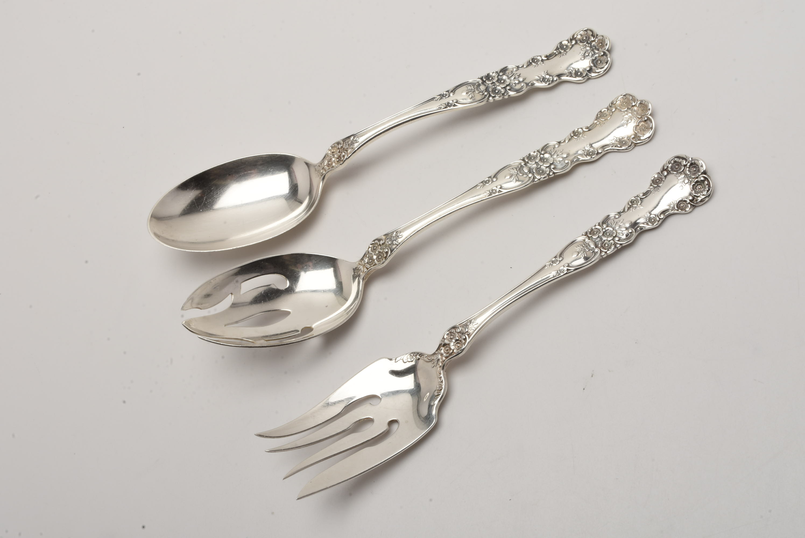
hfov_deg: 35.0
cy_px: 269
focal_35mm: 57
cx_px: 402
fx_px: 1276
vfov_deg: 23.8
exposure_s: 1/125
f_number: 25
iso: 100
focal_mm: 38
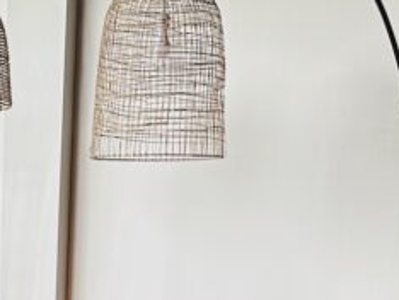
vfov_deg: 13.1
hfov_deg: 18.3
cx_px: 12
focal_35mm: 105
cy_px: 486
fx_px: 1212
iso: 80
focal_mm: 6.86
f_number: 1.78
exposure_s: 1/407
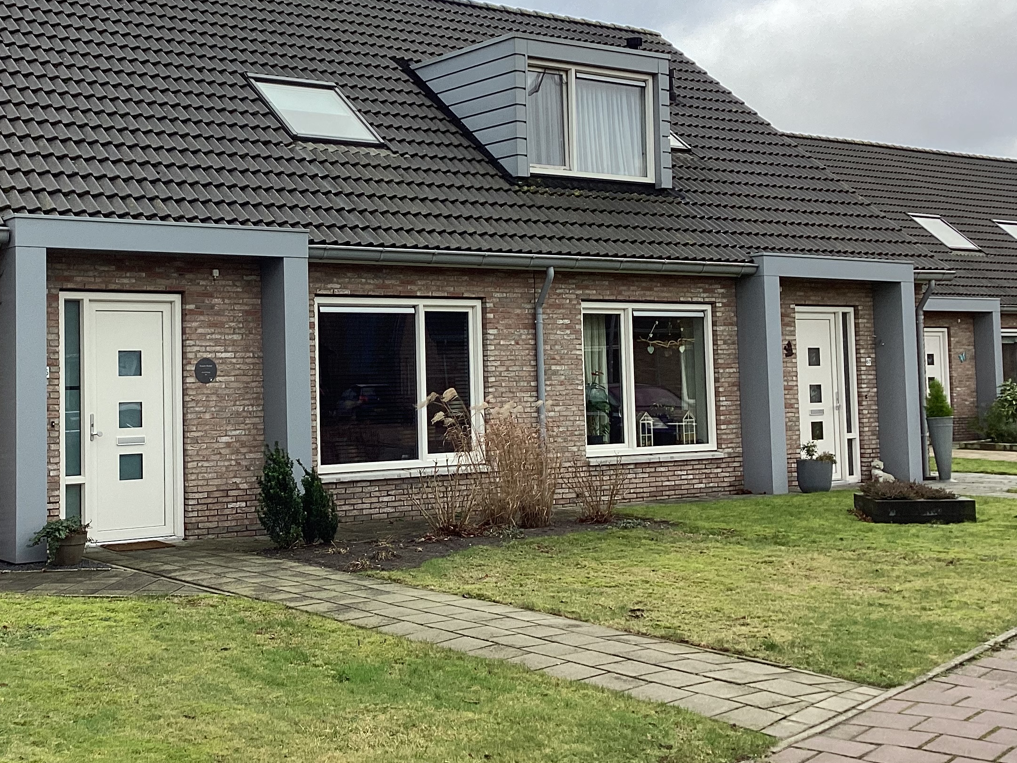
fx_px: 1381
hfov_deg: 39.7
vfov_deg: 30.8
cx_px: 294
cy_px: 286
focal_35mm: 47
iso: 25
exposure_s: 1/158
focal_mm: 3.3
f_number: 2.4
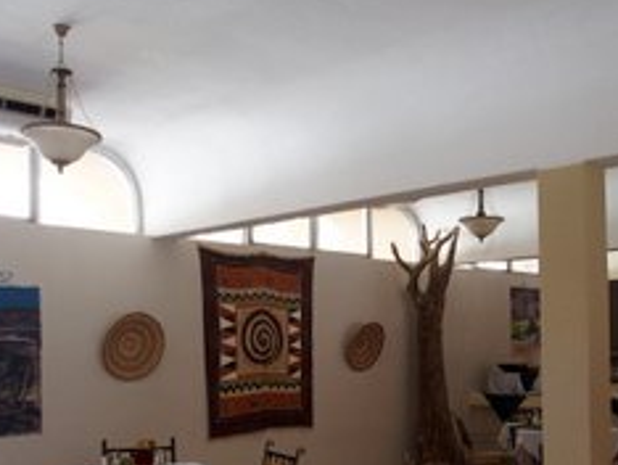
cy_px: 341
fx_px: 768
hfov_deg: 43.7
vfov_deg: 33.1
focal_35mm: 43
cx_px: 349
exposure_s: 1/60
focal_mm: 6
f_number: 2.8
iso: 160
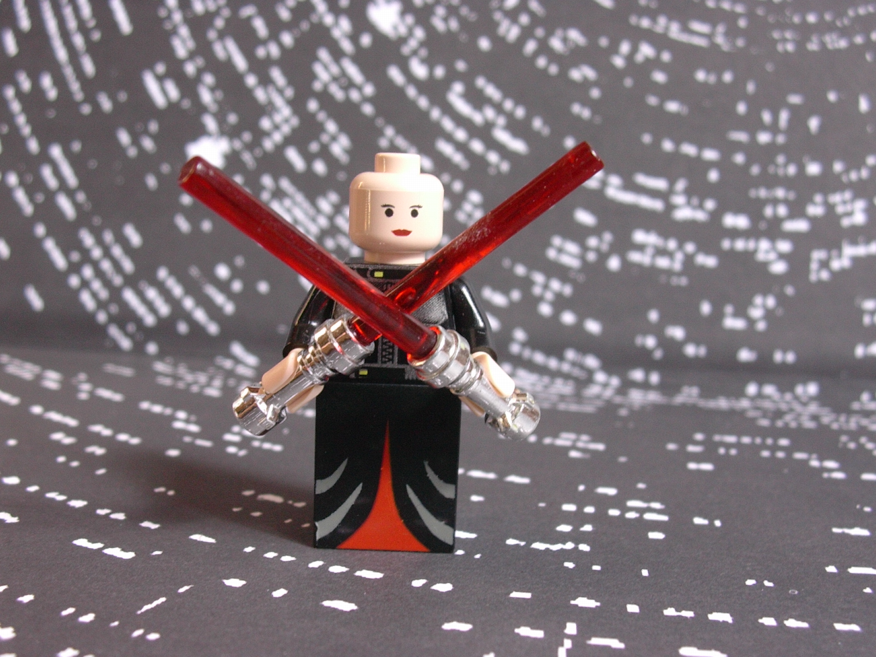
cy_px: 328
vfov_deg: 32.2
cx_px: 438
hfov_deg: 42.1
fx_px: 1139
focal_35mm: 45
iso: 70
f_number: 2.9
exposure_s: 1/21.9
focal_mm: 6.7
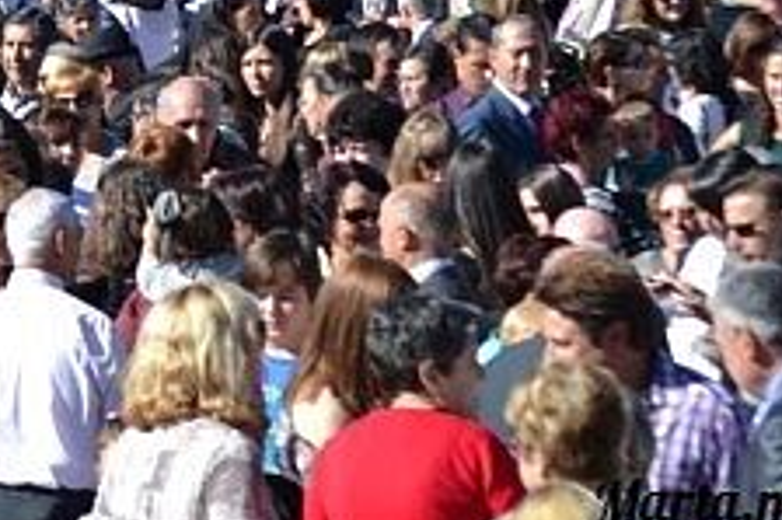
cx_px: -538
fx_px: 6399
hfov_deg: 6.9
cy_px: -372
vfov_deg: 4.6
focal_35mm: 295
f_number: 7.1
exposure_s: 1/200
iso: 100
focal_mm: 55
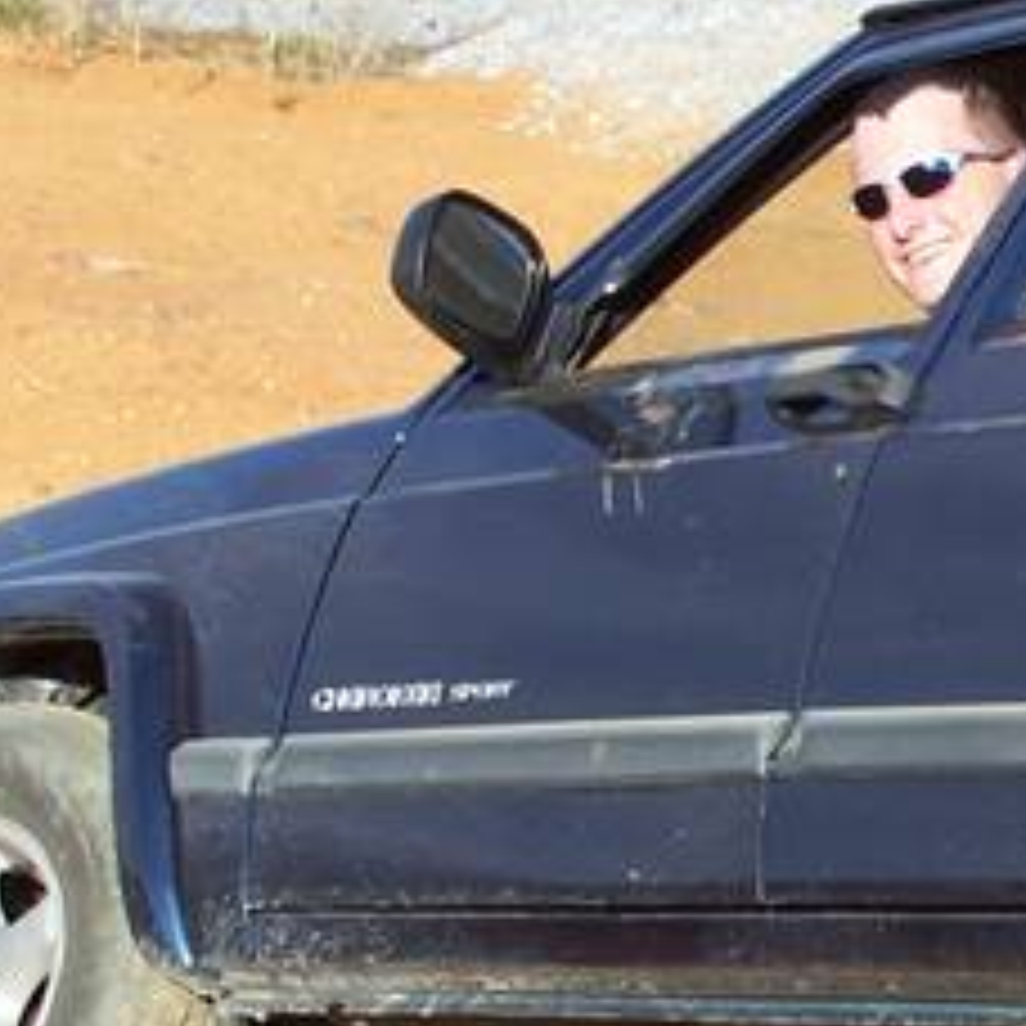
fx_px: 6975
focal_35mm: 208
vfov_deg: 8.4
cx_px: 1485
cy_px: 698
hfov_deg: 8.3
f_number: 3.2
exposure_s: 1/750
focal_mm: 11.1
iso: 80
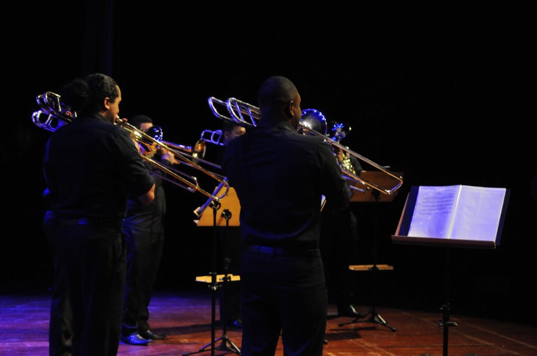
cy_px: 178
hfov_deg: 29.3
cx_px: 268
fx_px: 1028
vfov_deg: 19.7
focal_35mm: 69
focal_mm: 46
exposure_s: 1/100
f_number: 2.8
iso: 1600
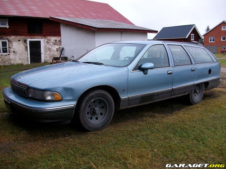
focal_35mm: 32
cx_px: 113
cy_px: 84
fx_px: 209
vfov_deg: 44.2
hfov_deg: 56.8
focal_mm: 5.7
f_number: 2.9
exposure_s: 1/106
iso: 80
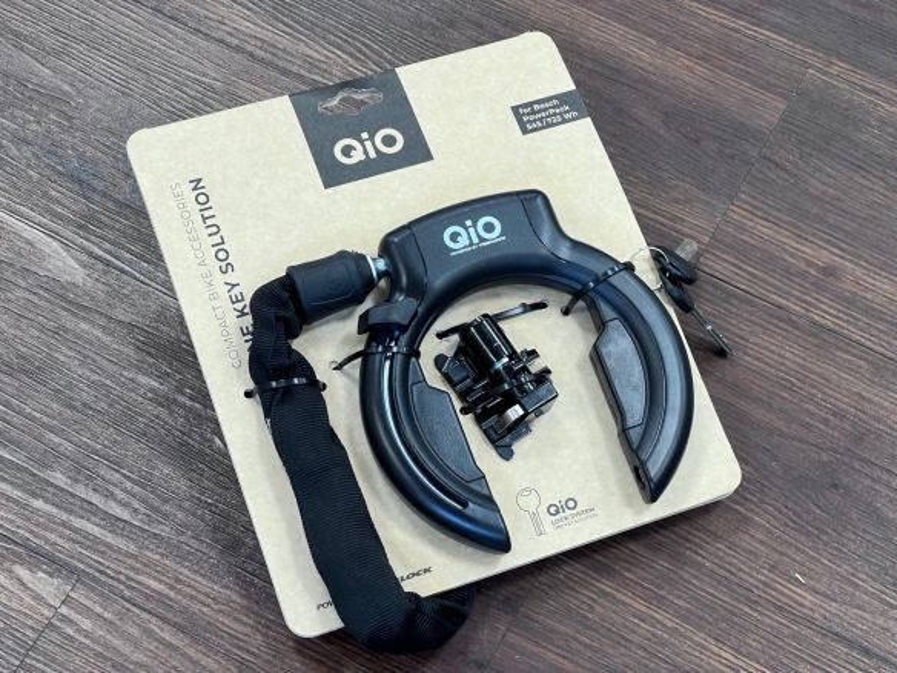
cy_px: 336
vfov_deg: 19.1
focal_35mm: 77
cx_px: 448
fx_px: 1995
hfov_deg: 25.3
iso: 250
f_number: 2.8
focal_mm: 9
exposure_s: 1/50
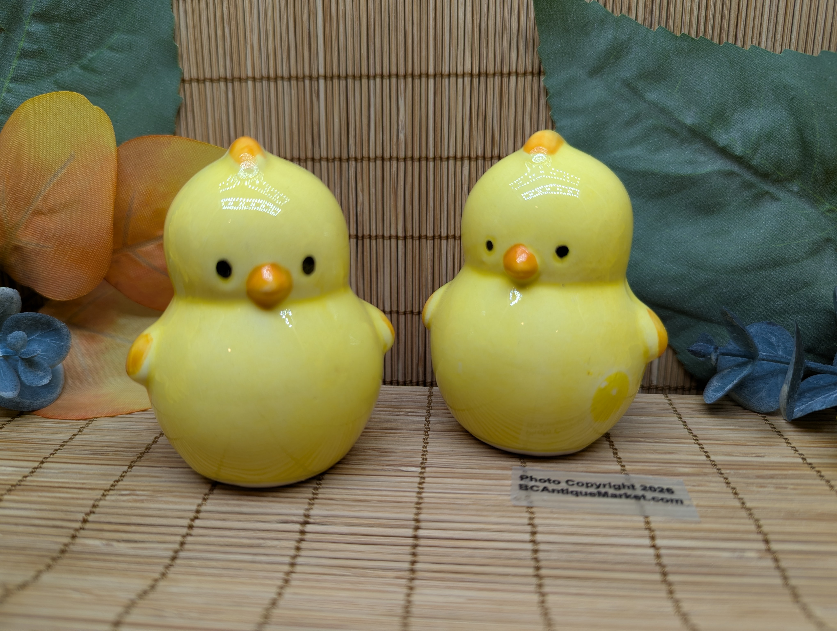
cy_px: 316
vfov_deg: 56.9
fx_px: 581
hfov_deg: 71.5
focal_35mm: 24
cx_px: 418
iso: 48
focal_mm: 6.81
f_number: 1.85
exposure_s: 1/254
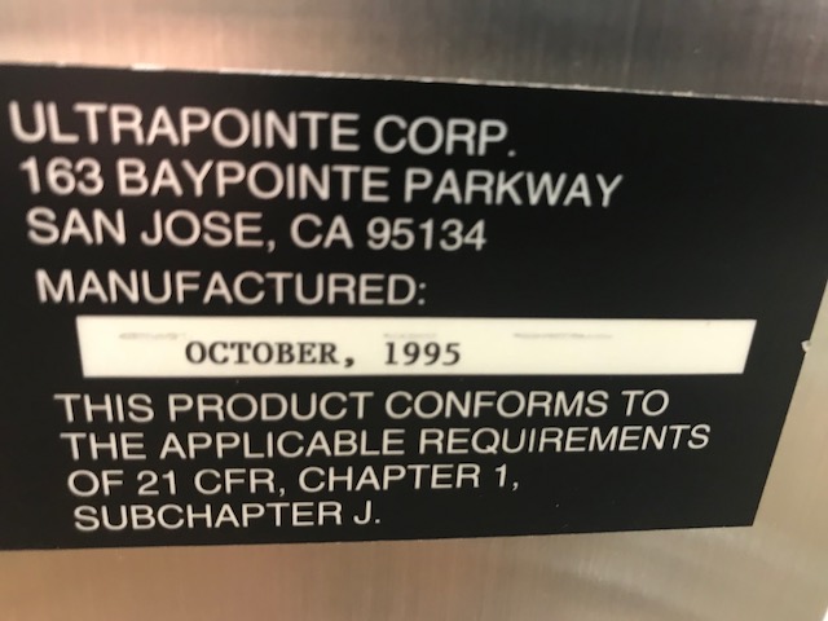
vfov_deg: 49.7
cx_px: 414
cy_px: 310
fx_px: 670
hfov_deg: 63.4
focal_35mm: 28
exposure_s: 1/13
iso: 100
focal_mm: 3.99
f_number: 1.8
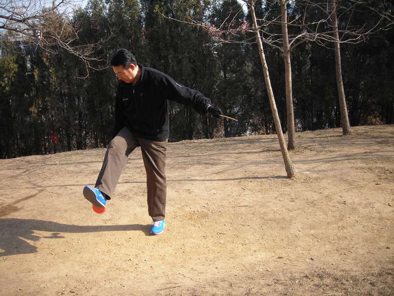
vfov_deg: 37.7
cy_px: 148
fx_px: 433
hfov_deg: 49.0
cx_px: 197
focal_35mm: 38
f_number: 3.2
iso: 50
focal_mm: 6.3
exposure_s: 1/206
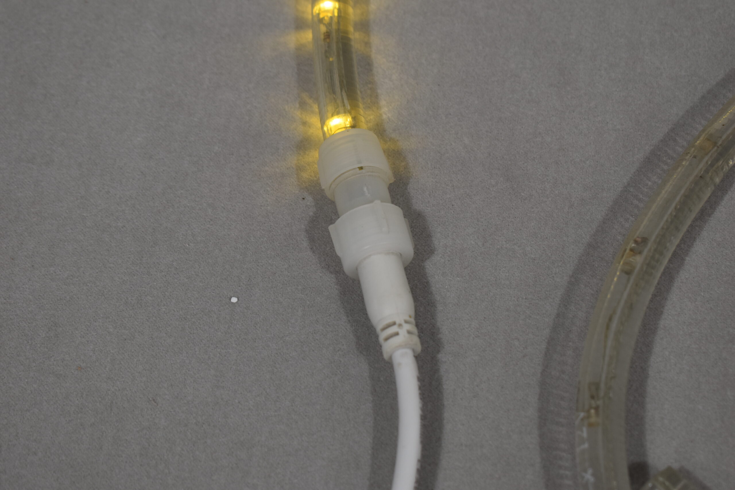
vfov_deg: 16.6
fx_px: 1684
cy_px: 245
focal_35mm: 82
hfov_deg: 24.6
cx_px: 368
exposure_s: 1/125
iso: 360
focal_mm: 55
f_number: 5.6
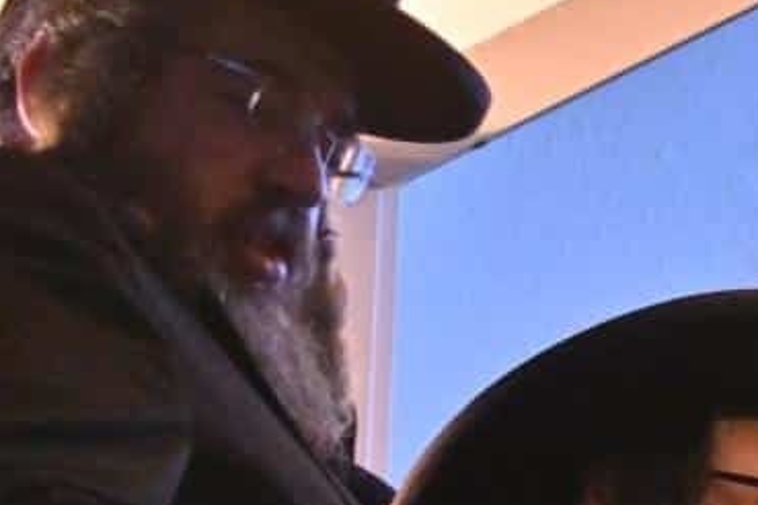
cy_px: 546
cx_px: 721
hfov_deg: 5.8
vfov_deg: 3.9
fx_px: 7411
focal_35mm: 352
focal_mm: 85
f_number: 4
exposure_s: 1/160
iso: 2500
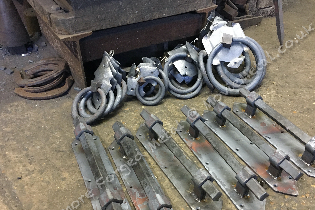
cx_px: 174
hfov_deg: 55.7
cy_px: 129
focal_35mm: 34
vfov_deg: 38.7
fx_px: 297
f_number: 2.2
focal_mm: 4.15
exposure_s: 1/17
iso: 400
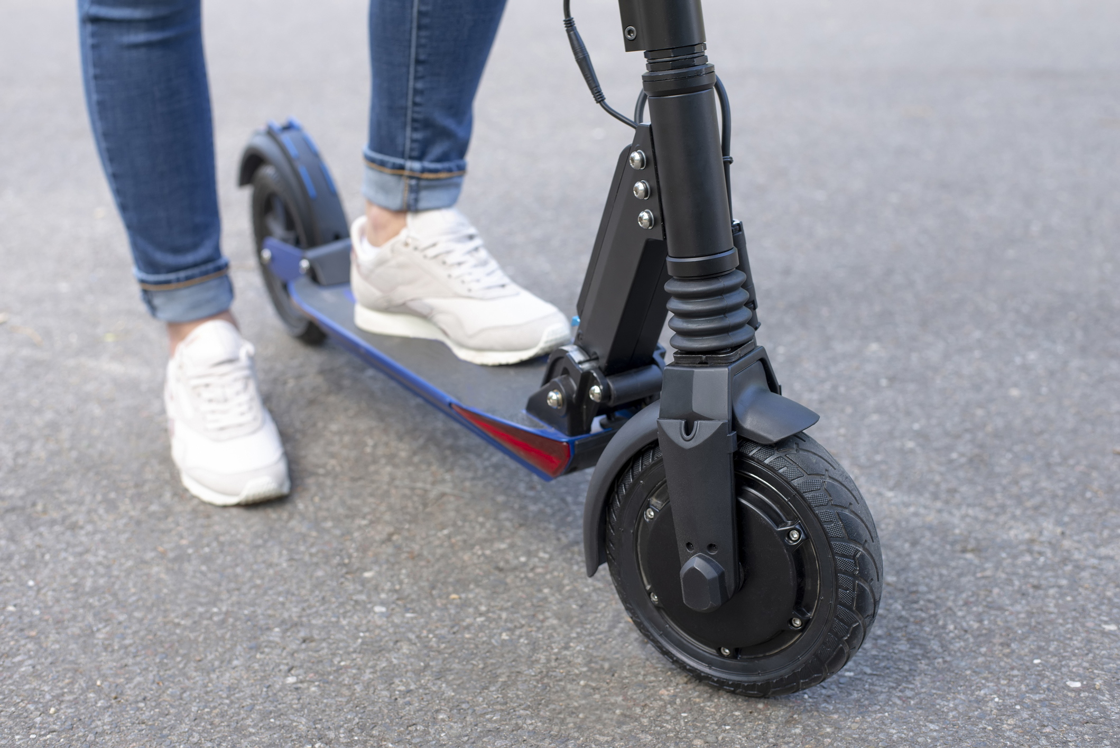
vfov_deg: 27.0
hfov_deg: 39.6
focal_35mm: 50
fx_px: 1556
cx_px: 560
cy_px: 374
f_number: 4.5
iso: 100
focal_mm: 50
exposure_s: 1/40
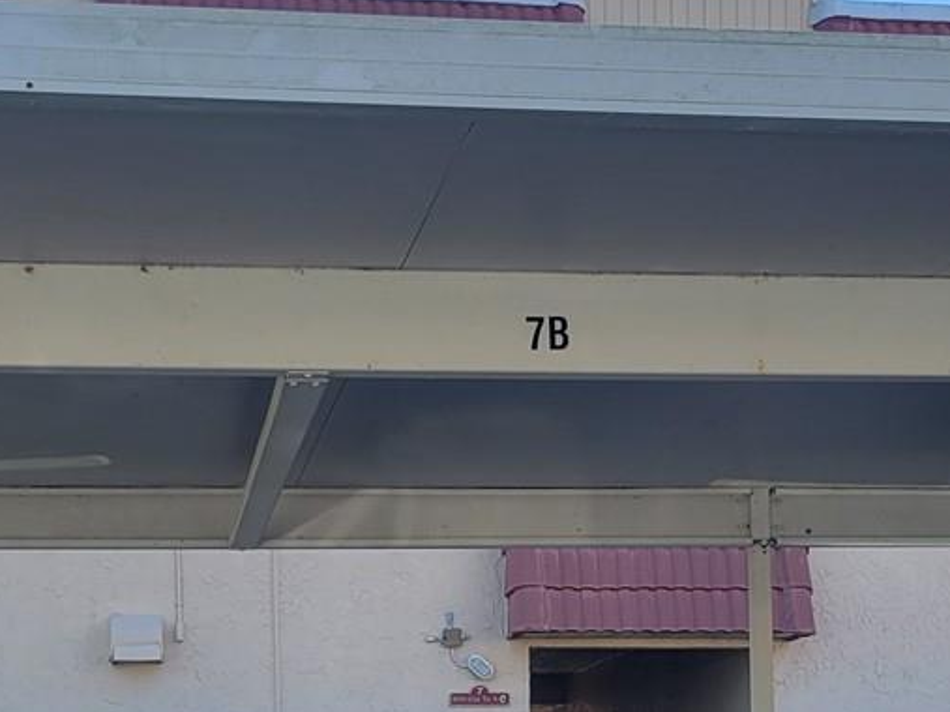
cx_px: 468
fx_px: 2250
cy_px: 719
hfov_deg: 23.8
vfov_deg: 17.5
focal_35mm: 82
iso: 40
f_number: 1.8
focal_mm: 5.4
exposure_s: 1/756
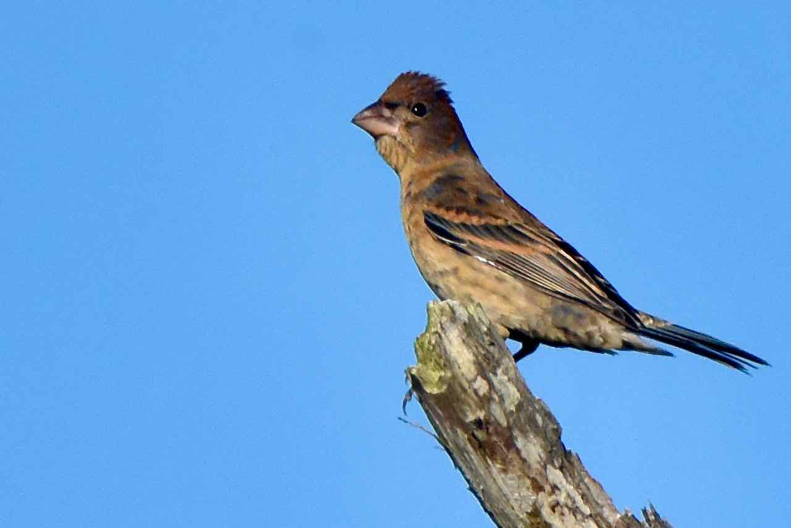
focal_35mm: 600
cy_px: 264
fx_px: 13185
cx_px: 396
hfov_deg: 3.4
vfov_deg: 2.3
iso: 1600
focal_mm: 600
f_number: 9
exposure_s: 1/4000
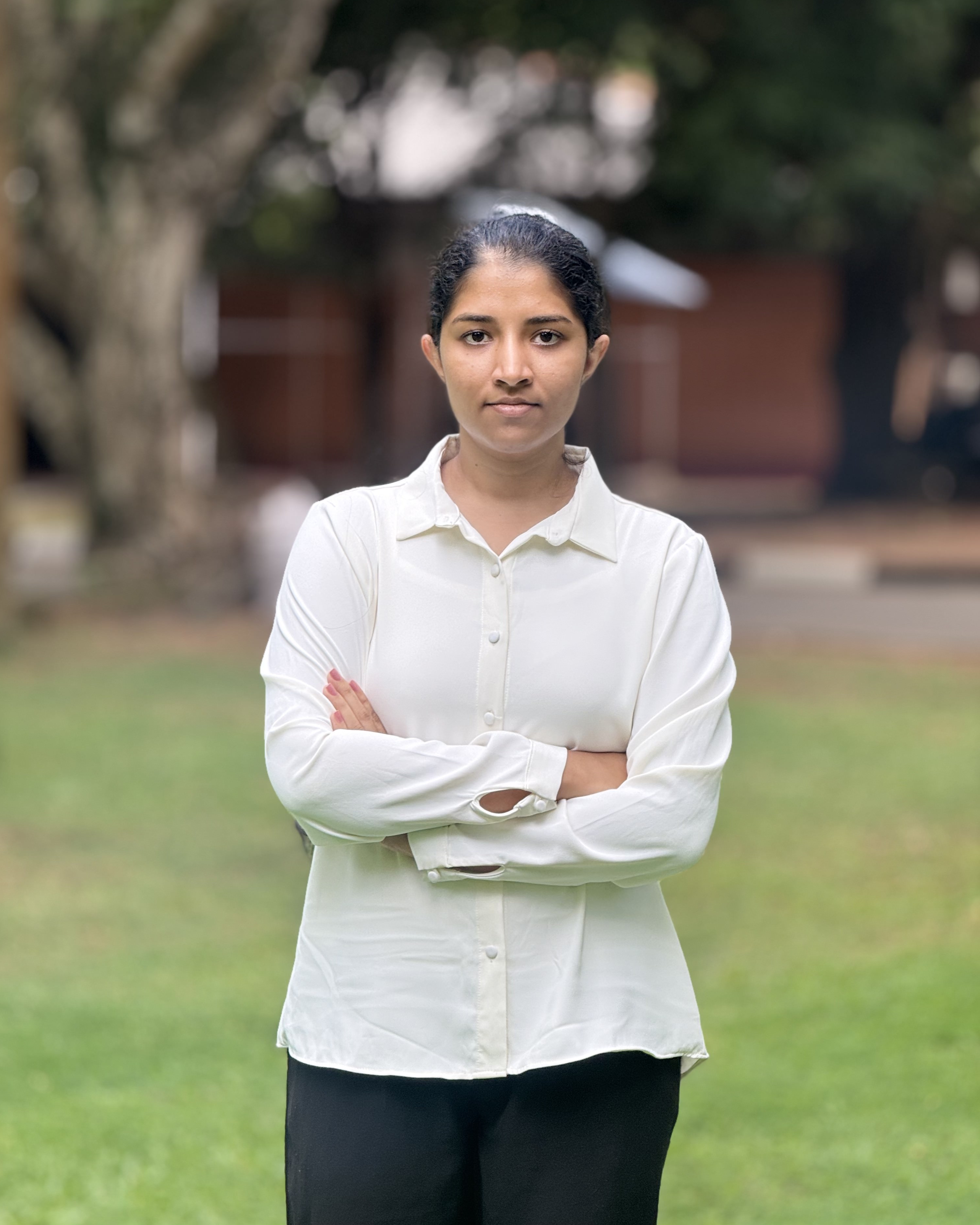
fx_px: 4568
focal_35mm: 126
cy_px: 568
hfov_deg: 12.2
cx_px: 491
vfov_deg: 15.3
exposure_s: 1/165
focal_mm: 15.66
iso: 64
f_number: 2.8
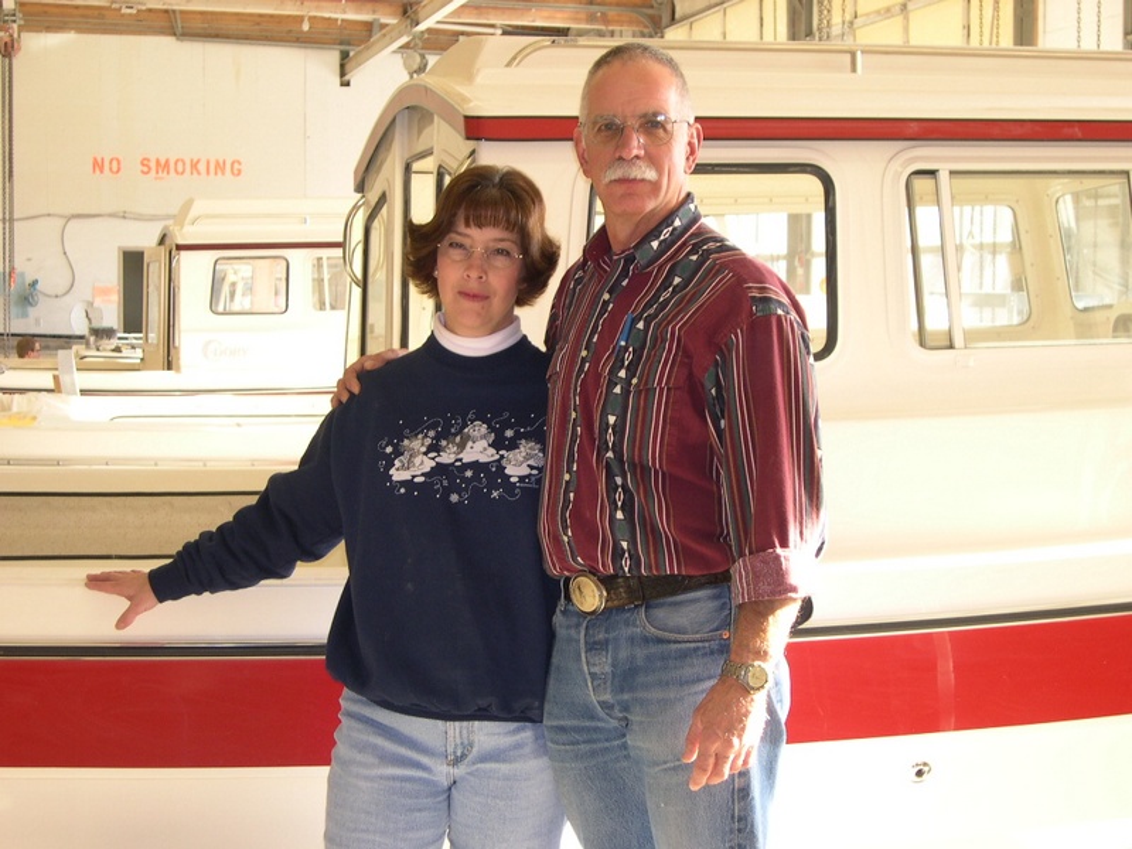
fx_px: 1864
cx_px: 566
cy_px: 424
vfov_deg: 25.7
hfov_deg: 33.8
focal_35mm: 57
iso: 100
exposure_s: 1/30
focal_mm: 12.2
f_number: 3.4
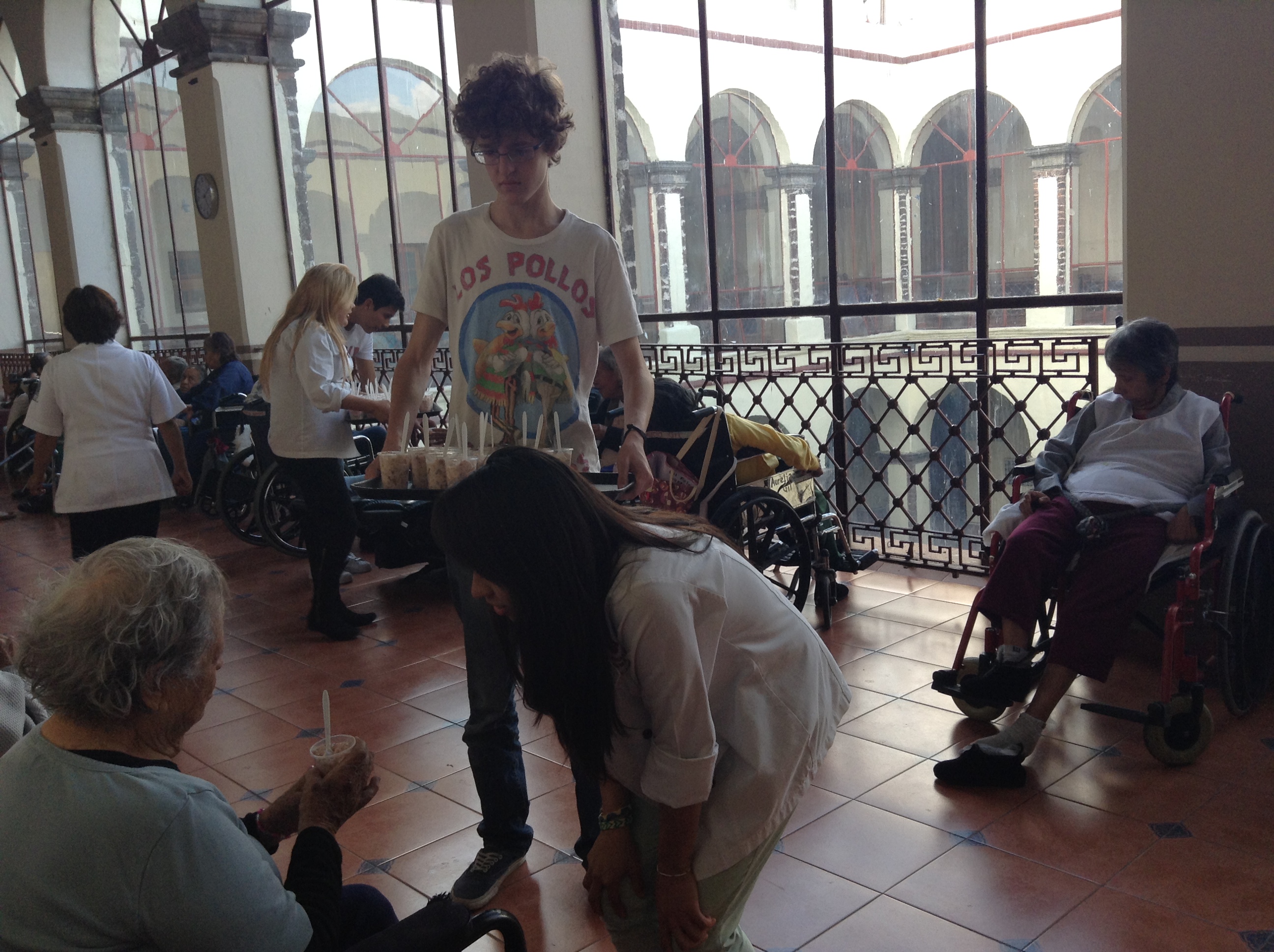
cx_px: 637
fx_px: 1213
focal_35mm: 33
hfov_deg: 55.4
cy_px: 476
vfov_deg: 42.8
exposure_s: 1/60
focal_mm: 3.3
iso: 32
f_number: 2.4
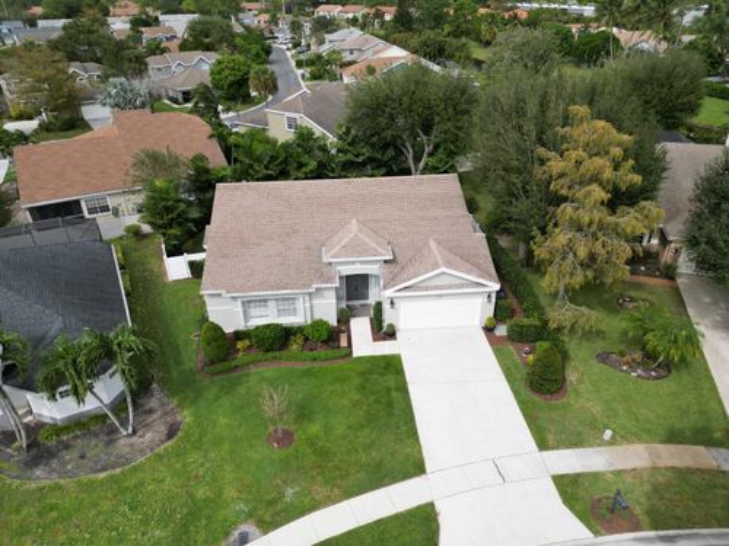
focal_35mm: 24
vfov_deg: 56.8
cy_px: 273
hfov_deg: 71.6
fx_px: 505
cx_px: 364
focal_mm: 6.72
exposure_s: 1/3000
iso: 200
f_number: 1.7
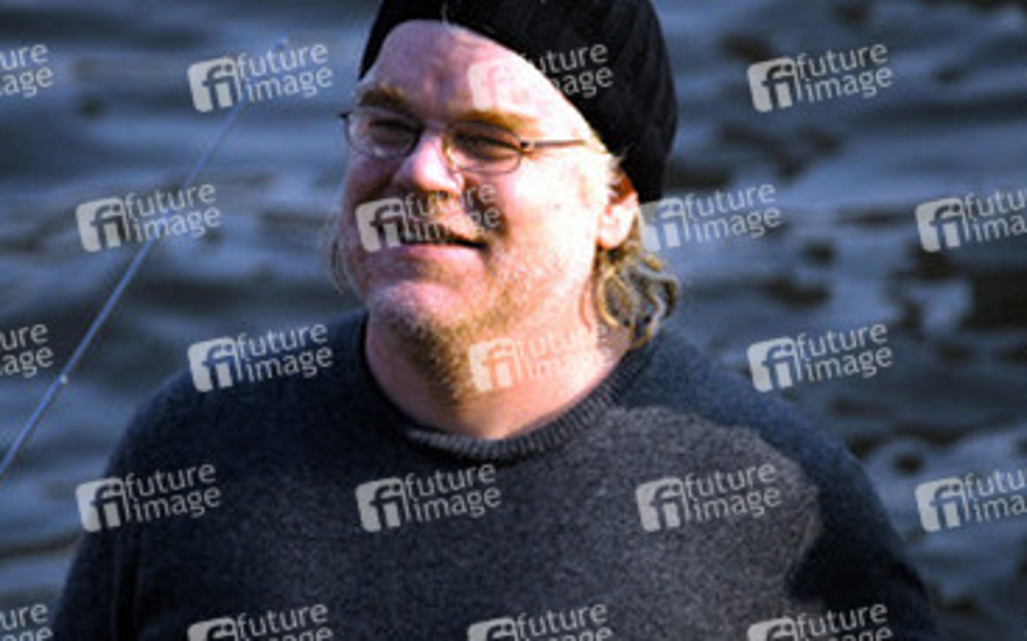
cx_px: 462
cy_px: 288
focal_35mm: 411
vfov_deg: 3.2
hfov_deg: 5.1
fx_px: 11498
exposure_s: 1/1600
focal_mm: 220
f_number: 6
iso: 320
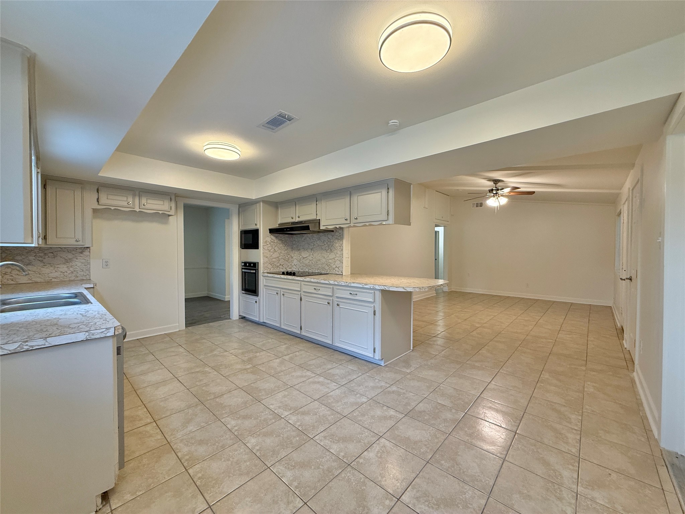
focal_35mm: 14
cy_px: 257
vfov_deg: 85.7
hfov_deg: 102.1
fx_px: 277
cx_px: 342
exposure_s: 1/120
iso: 200
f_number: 2.2
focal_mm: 2.22
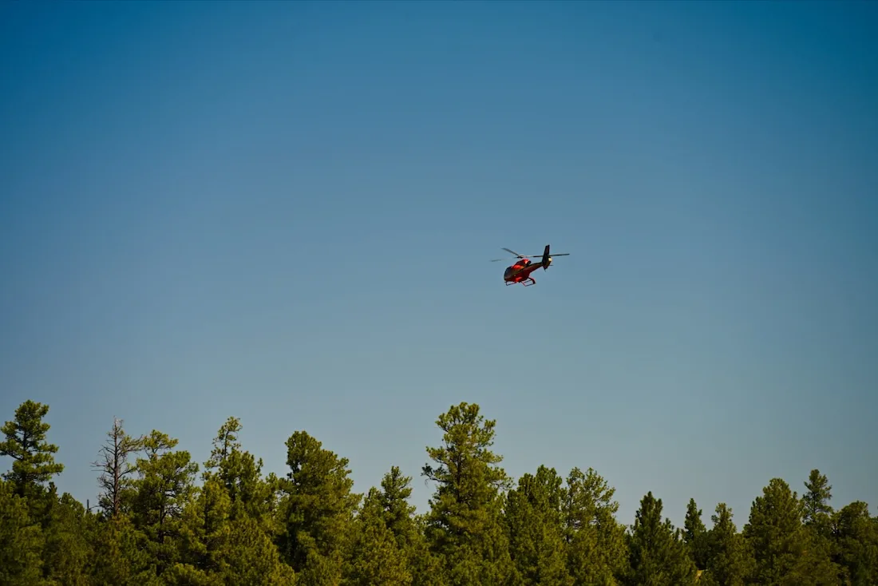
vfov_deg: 6.9
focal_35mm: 200
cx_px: 439
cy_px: 293
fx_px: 4879
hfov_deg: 10.3
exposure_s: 1/320
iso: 100
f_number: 6.3
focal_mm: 200
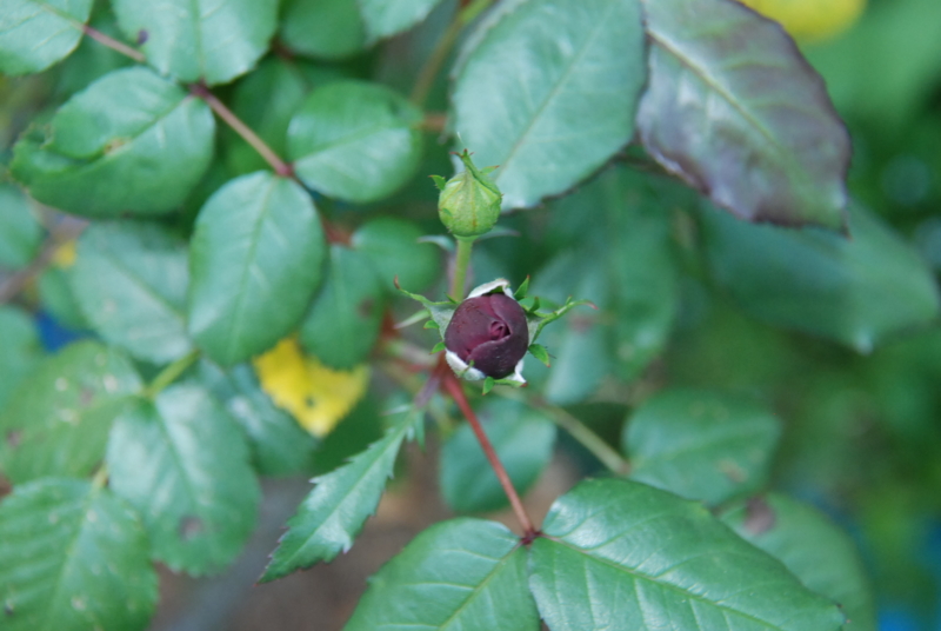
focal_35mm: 142
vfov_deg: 9.7
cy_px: 316
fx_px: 3730
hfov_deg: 14.4
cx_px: 470
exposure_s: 1/125
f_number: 7.1
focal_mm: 95
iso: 800
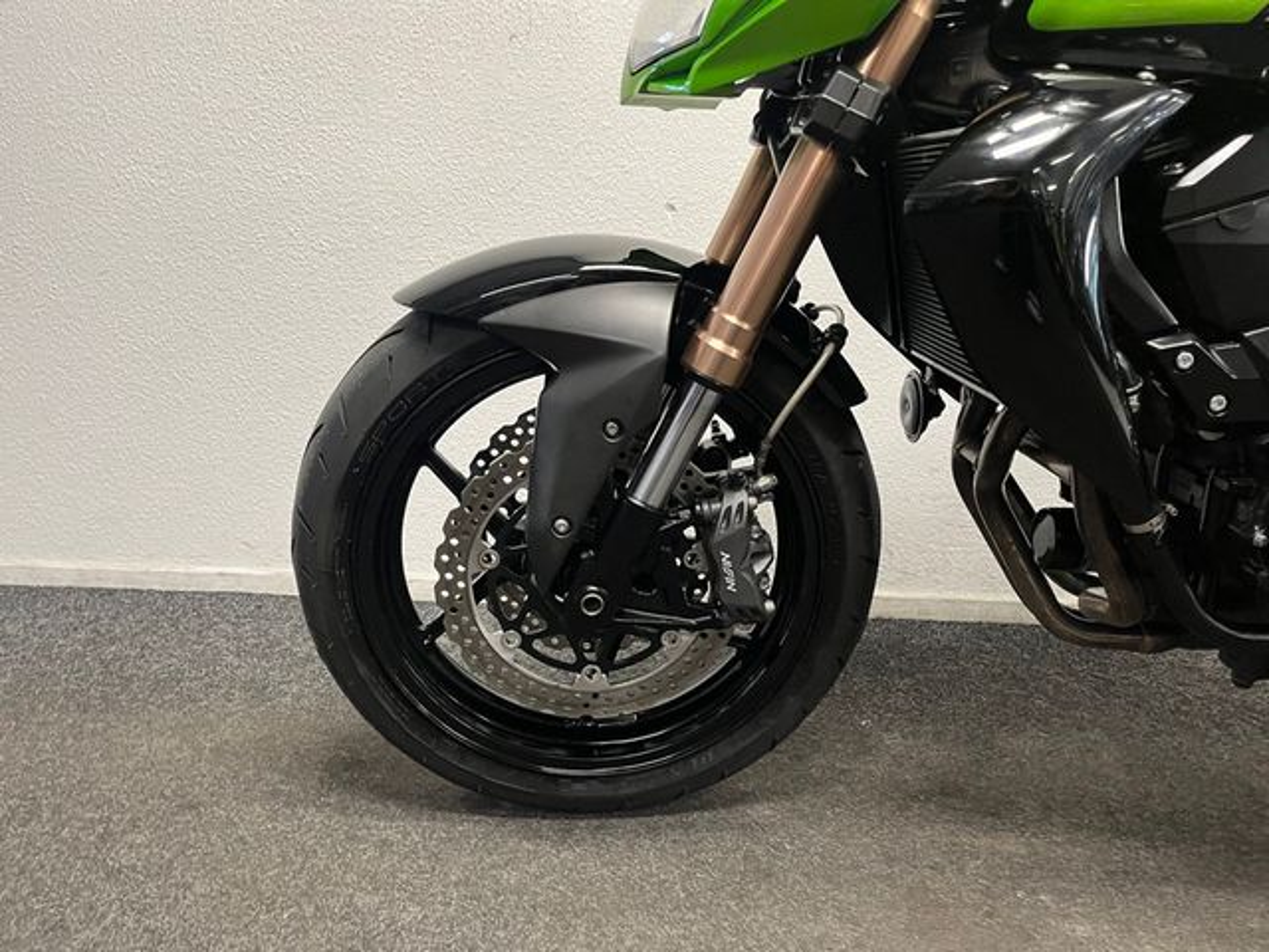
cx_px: 634
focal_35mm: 26
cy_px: 476
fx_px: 953
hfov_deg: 67.3
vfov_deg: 53.1
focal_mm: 5.1
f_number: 1.6
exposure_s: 1/50
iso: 160
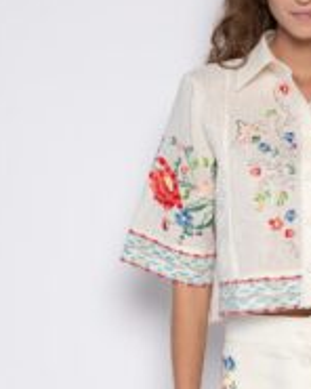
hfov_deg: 10.5
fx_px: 1680
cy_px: 419
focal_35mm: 146
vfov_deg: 13.0
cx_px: 309
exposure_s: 1/125
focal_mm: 48
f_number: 4.5
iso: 250
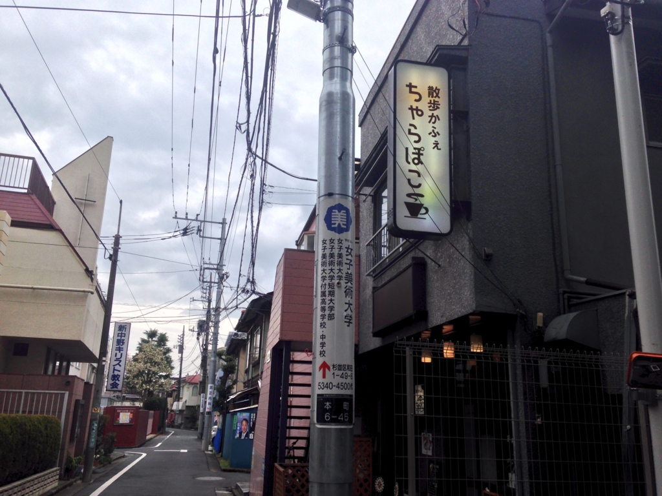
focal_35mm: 33
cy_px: 248
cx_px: 331
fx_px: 631
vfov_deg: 42.9
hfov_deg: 55.4
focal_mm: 4.12
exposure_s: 1/1022
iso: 50
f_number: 2.4
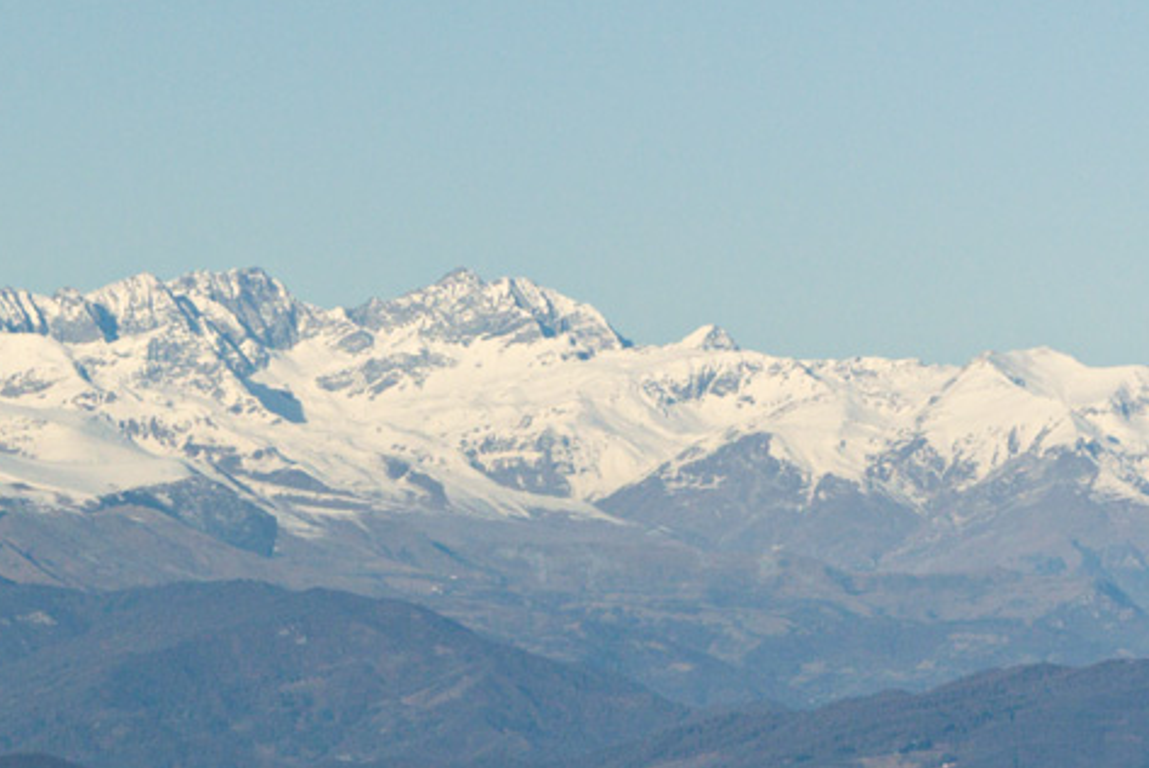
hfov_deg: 5.2
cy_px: 732
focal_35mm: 399
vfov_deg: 3.4
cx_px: 119
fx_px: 12751
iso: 400
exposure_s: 1/640
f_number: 9
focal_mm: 105
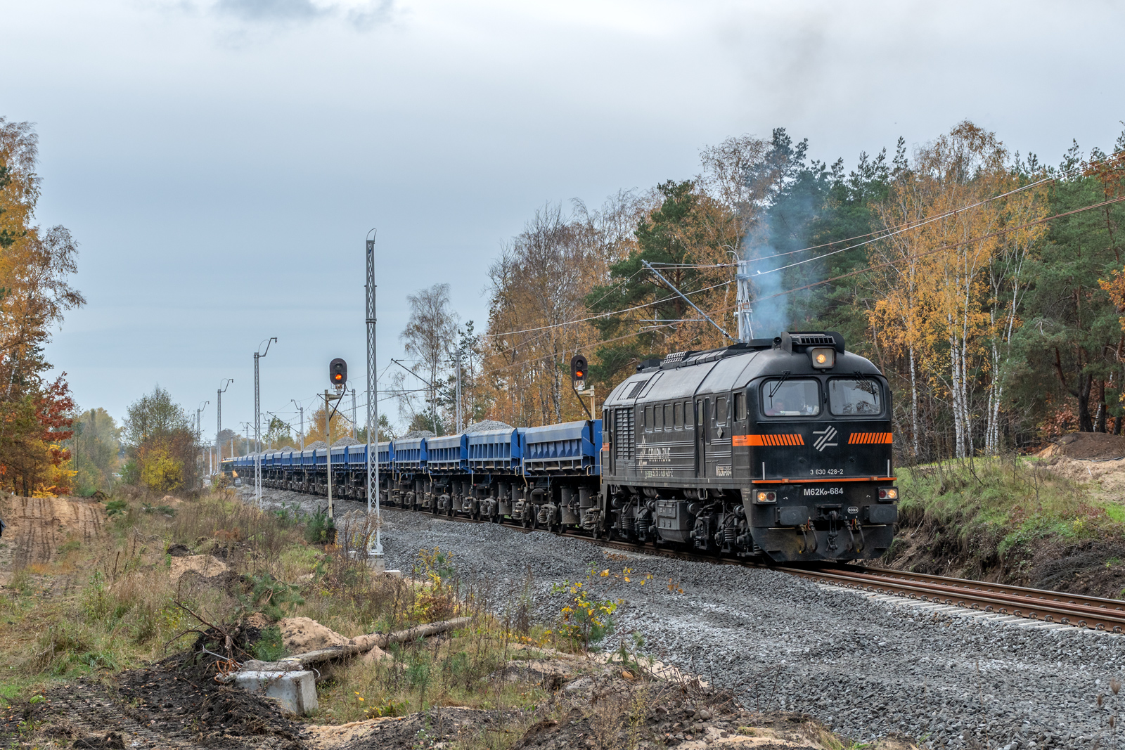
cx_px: 562
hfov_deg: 28.1
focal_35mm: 72
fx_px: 2250
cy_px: 375
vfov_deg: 18.9
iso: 200
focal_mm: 48
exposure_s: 1/400
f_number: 8
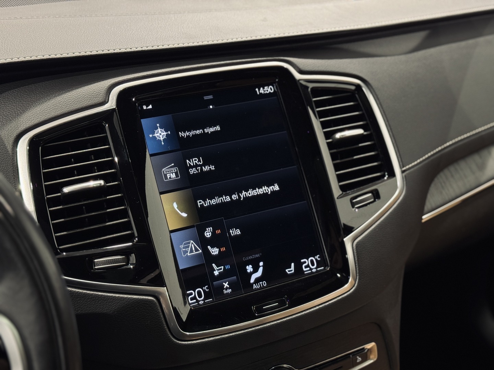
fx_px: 685
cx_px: 247
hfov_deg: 39.7
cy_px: 185
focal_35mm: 48
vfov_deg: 30.3
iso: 200
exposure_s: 1/50
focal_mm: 6.76
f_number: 1.78
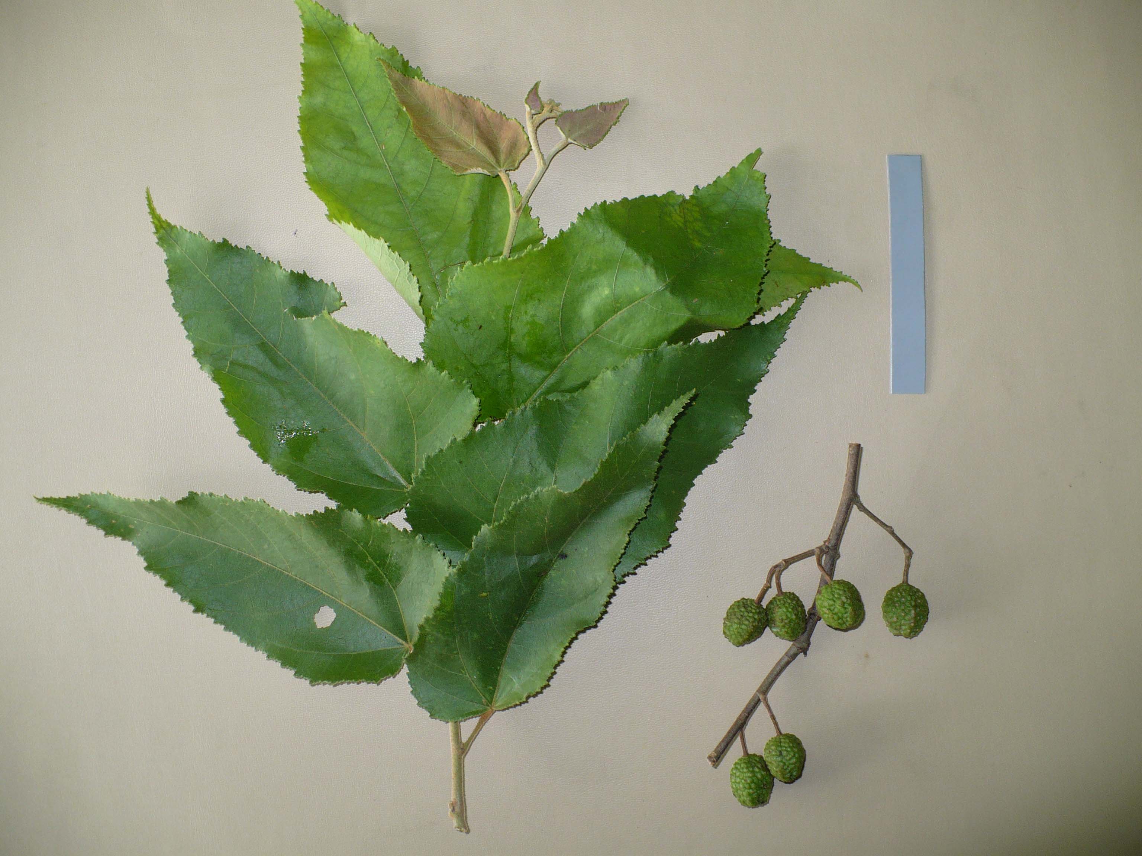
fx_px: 1221
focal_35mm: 37
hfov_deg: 50.1
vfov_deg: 38.7
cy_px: 428
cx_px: 571
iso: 100
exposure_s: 1/30
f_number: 2.8
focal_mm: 6.1
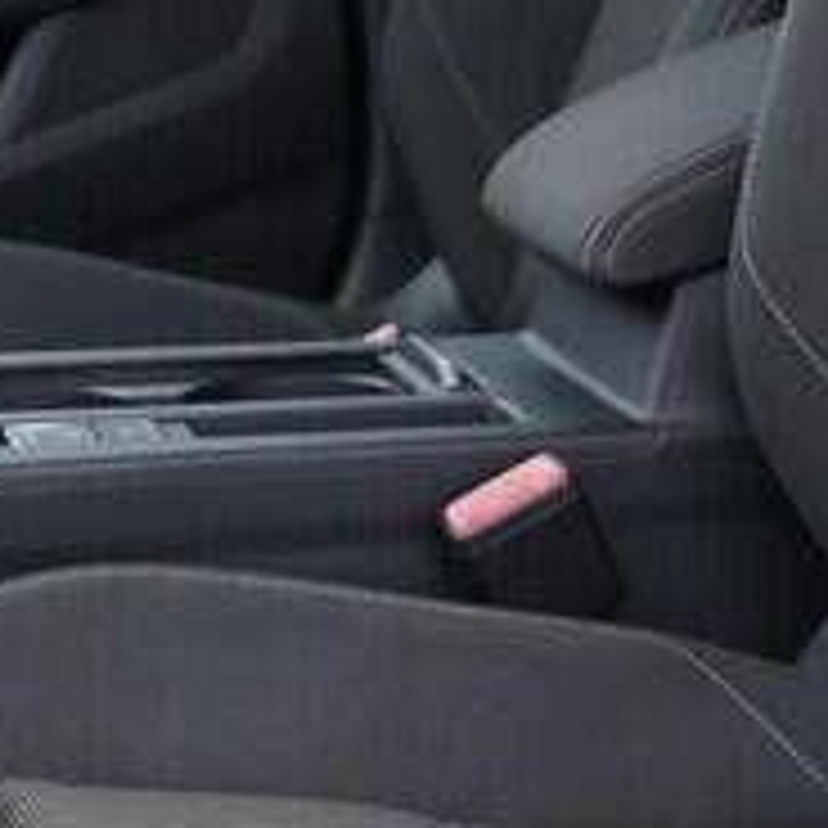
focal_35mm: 170
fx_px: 4601
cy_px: -11
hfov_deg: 10.3
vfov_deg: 10.2
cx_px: 184
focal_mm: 24
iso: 125
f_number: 2.8
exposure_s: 1/40
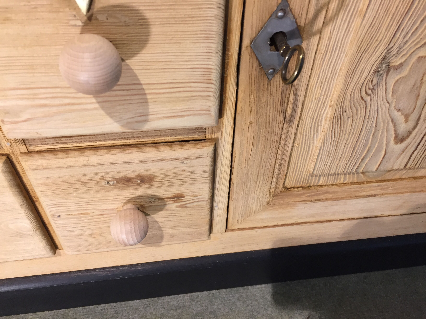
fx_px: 357
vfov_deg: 48.2
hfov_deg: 61.7
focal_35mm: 29
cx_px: 213
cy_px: 160
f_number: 2.2
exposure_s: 1/33
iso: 80
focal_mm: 4.15
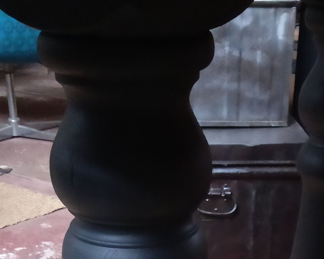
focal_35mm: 73
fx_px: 700
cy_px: 372
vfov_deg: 18.8
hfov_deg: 26.0
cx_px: 192
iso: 903
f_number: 2.2
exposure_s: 1/25
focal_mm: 3.46
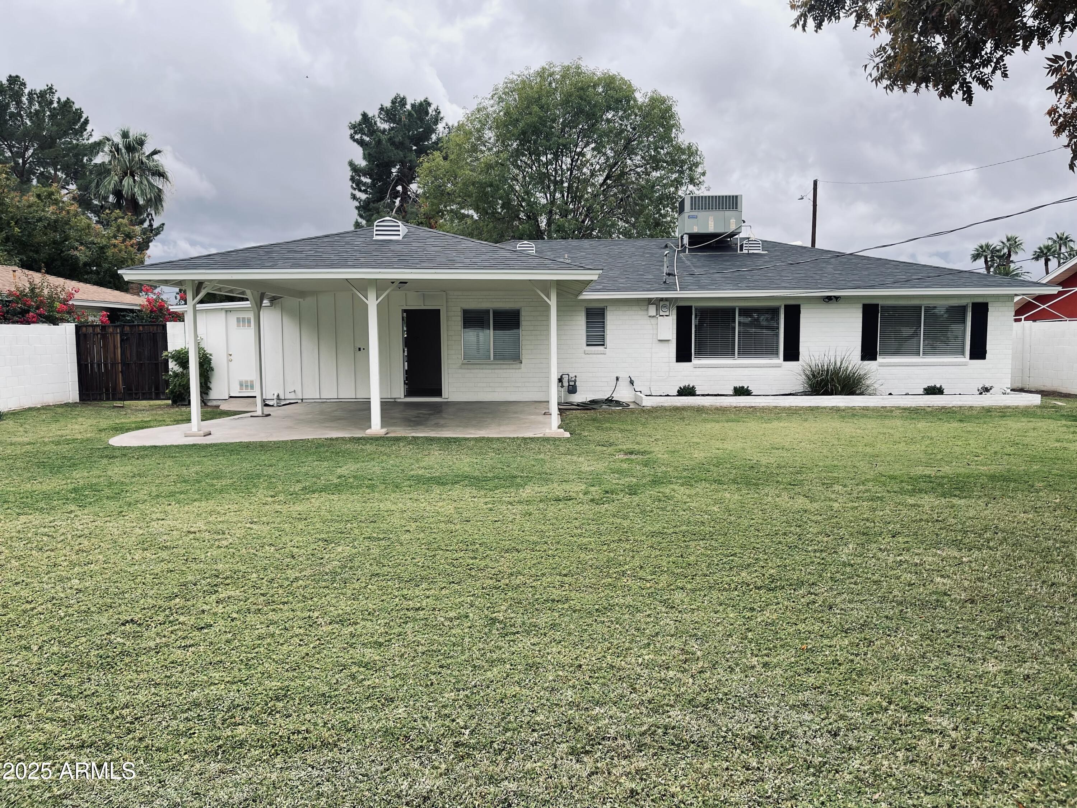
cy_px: 404
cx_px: 538
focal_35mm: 25
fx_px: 778
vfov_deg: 54.9
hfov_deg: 69.4
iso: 32
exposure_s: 1/1048
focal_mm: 5.1
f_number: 1.6
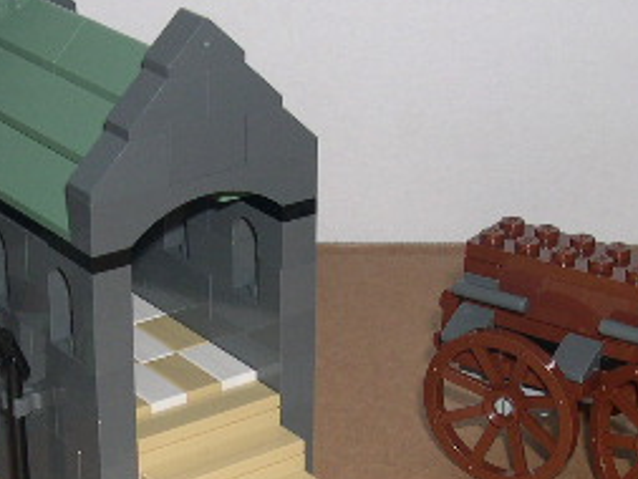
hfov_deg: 20.4
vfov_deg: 15.3
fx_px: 1770
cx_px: 227
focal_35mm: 96
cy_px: 406
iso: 100
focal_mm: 8
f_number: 7.6
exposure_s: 1/60
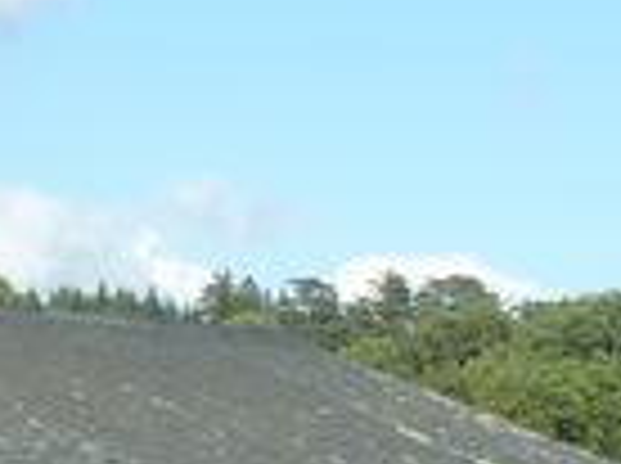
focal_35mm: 186
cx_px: -518
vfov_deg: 8.0
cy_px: 252
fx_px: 3331
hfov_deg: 10.0
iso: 125
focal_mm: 4.1
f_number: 4.5
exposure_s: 1/400
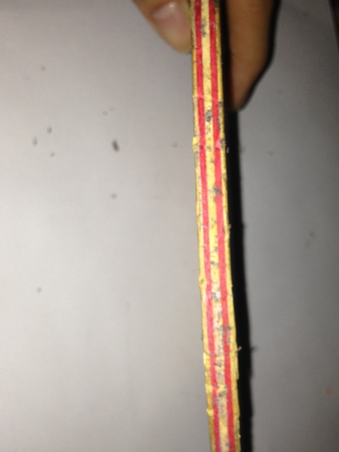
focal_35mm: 51
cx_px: 183
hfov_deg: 28.5
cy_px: 256
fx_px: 666
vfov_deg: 37.4
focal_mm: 4.28
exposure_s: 1/60
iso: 50
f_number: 2.4
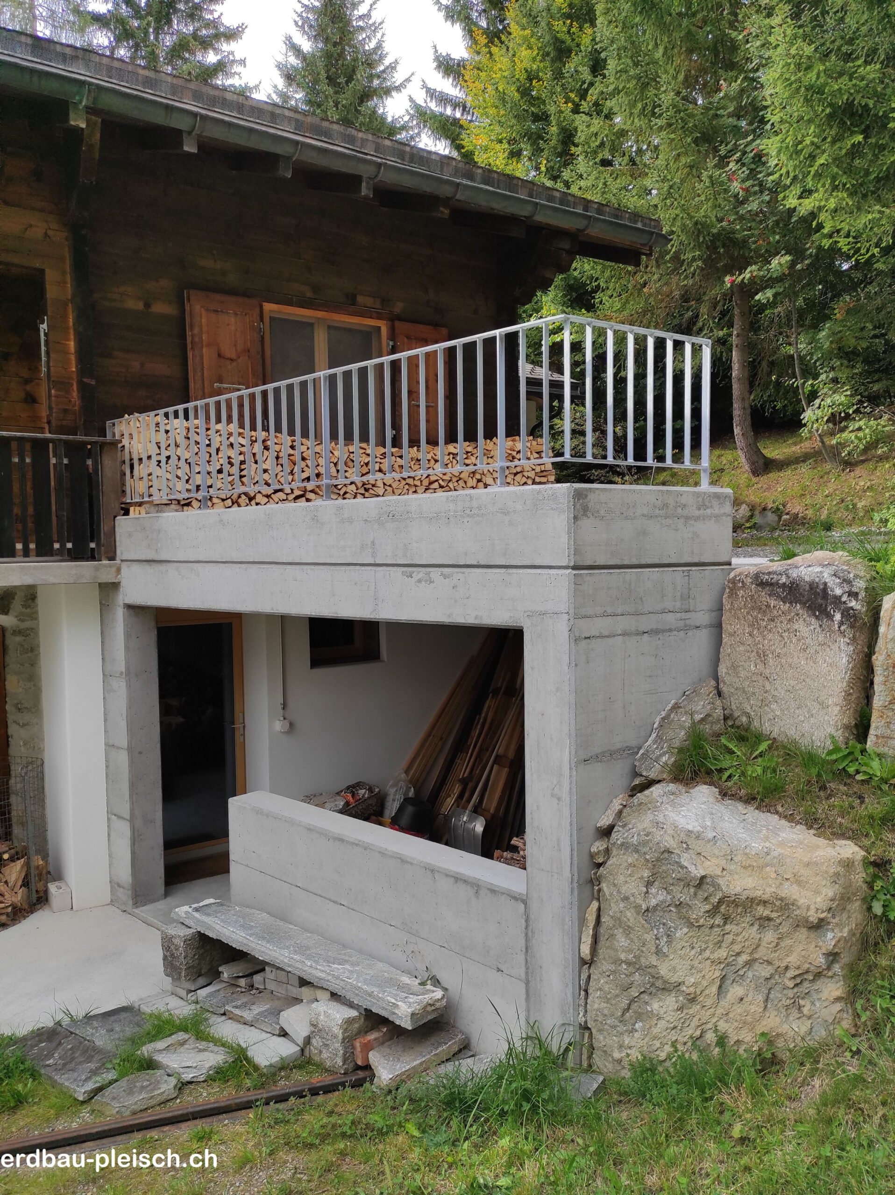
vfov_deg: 69.4
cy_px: 598
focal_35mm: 25
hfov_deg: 54.8
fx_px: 863
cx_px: 448
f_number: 1.89
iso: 100
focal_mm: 5.43
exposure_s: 1/917
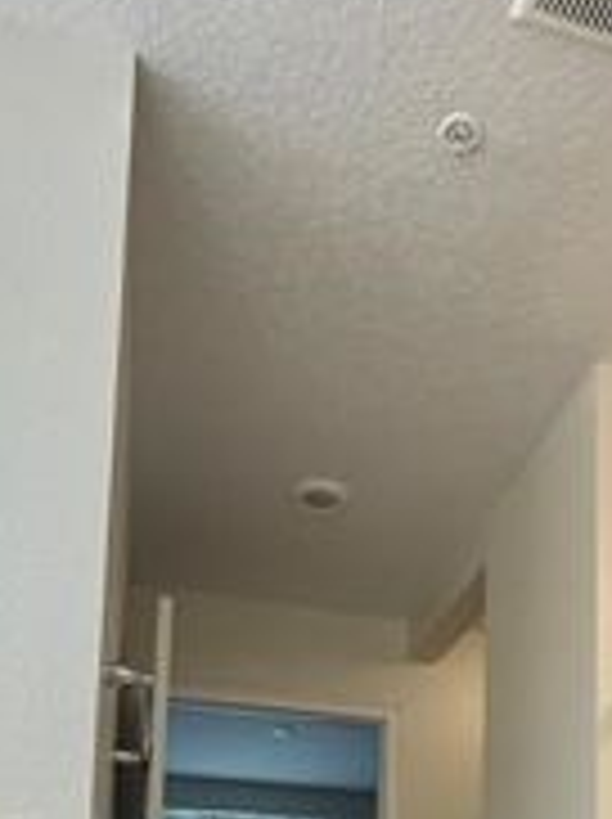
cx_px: 380
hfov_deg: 34.9
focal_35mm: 41
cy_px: 914
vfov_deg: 37.7
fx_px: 969
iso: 400
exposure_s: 1/120
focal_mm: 2.22
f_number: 2.2
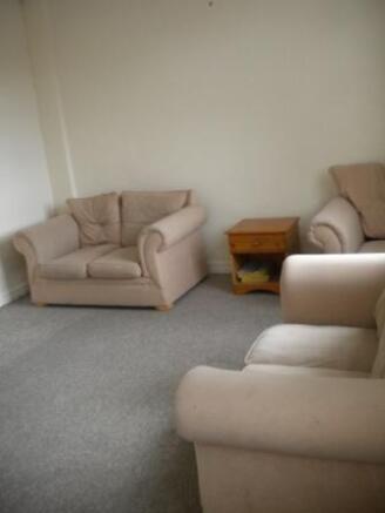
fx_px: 519
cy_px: 256
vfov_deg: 52.6
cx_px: 192
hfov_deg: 40.7
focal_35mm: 35
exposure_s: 1/61
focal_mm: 6.3
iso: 195
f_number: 3.1
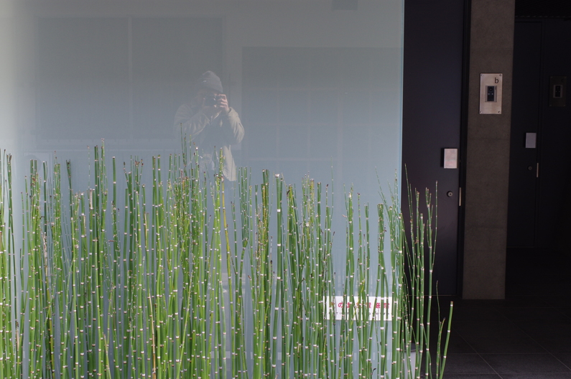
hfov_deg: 30.0
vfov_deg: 20.2
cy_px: 240
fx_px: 1061
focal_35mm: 67
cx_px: 218
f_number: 9
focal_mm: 35
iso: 320
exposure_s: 1/40
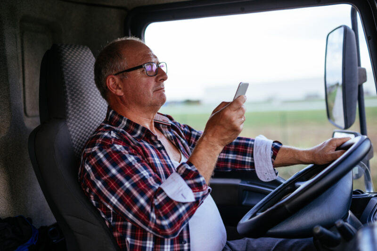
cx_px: 188
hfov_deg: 39.6
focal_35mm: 50
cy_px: 126
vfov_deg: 26.9
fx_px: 523
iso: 200
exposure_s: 1/250
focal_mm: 50
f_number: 1.8
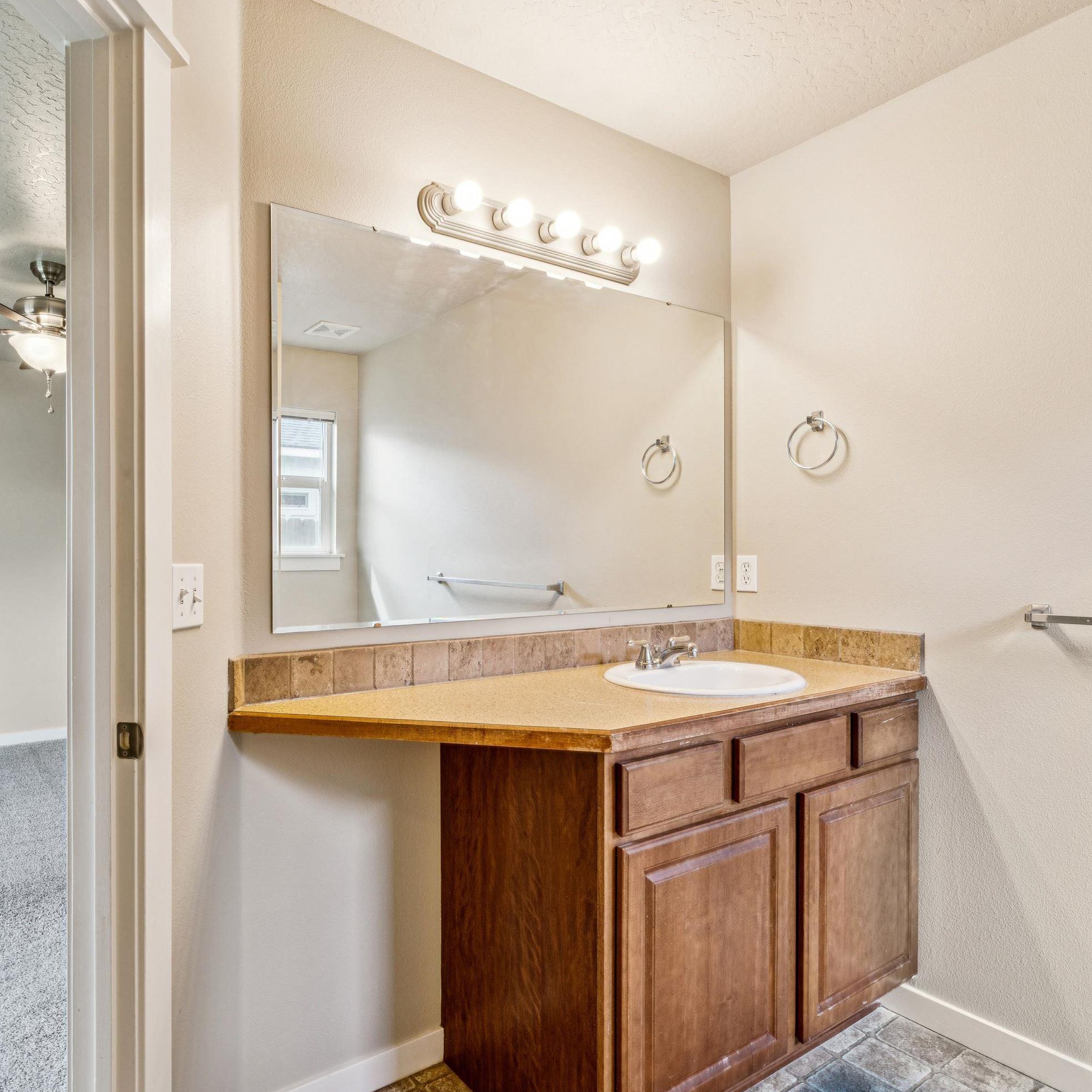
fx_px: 752
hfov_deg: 70.8
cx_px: 409
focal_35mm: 21
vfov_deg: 72.0
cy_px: 553
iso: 400
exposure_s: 1/10
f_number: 13
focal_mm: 15.8
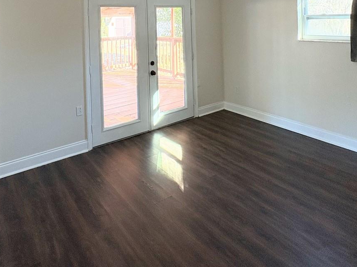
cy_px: 19
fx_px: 268
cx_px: 140
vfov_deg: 46.9
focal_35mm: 26
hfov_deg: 66.6
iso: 250
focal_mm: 2.22
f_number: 2.2
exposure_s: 1/95
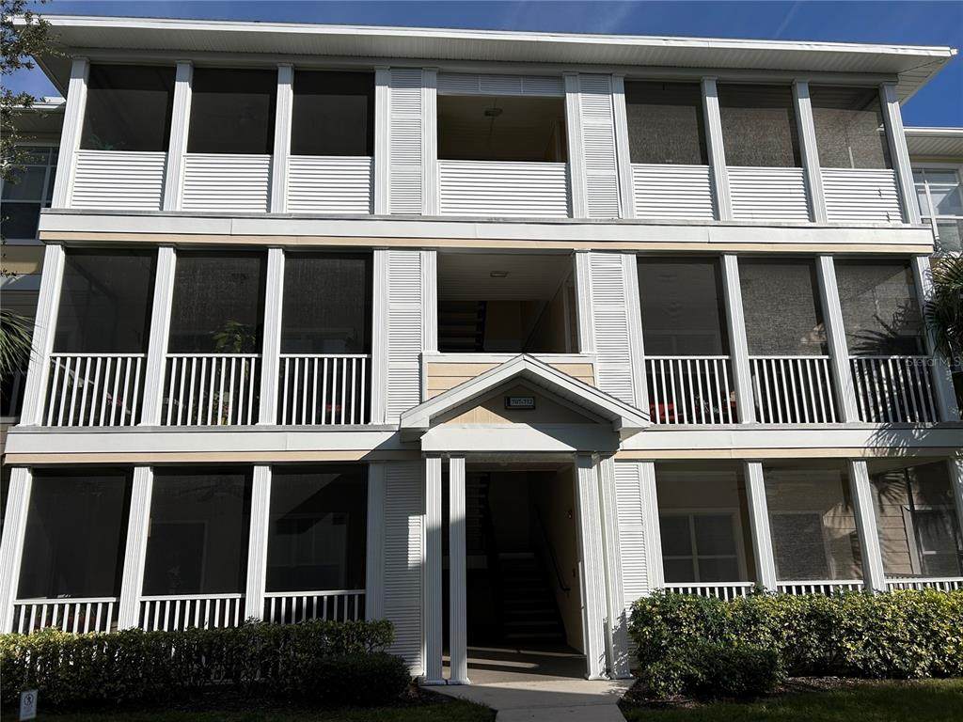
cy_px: 361
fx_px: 723
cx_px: 482
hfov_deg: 67.3
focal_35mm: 26
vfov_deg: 53.1
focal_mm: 5.7
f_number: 1.5
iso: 50
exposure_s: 1/9434
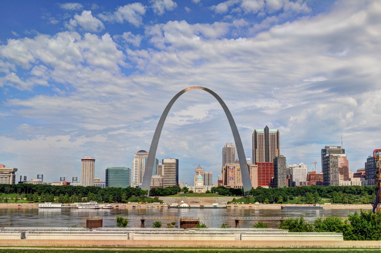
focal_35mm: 46
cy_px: 126
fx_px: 491
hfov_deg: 42.4
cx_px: 190
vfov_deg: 28.9
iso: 200
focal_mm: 31
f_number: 11
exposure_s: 1/500
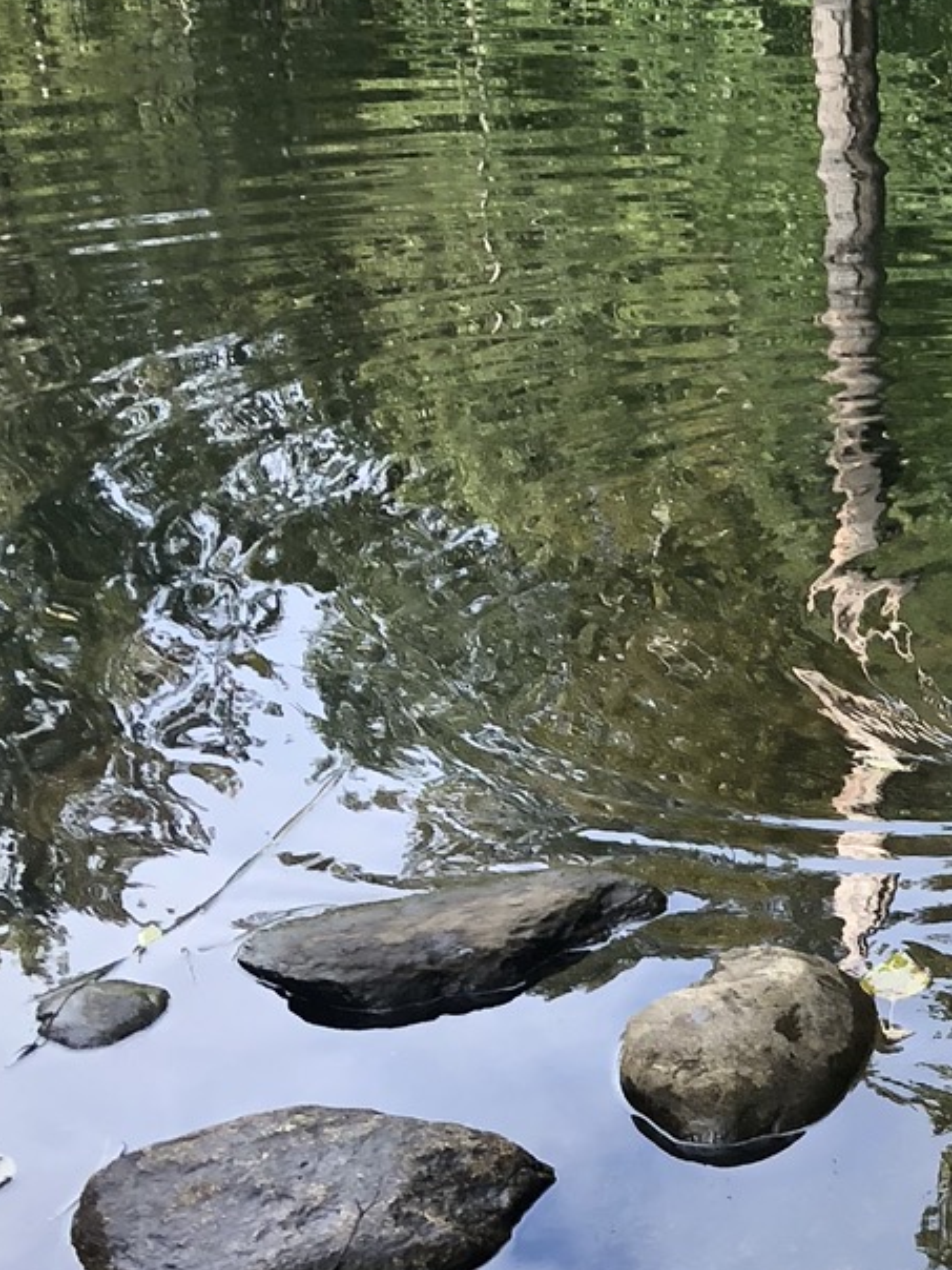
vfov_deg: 20.5
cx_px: 1332
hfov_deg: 14.7
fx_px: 3484
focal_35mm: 95
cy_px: 982
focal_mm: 3.99
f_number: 1.8
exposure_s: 1/120
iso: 25
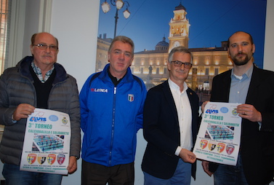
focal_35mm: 35
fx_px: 267
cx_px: 145
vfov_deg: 38.1
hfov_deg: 54.3
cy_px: 88
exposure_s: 1/60
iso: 200
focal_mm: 22
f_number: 3.8
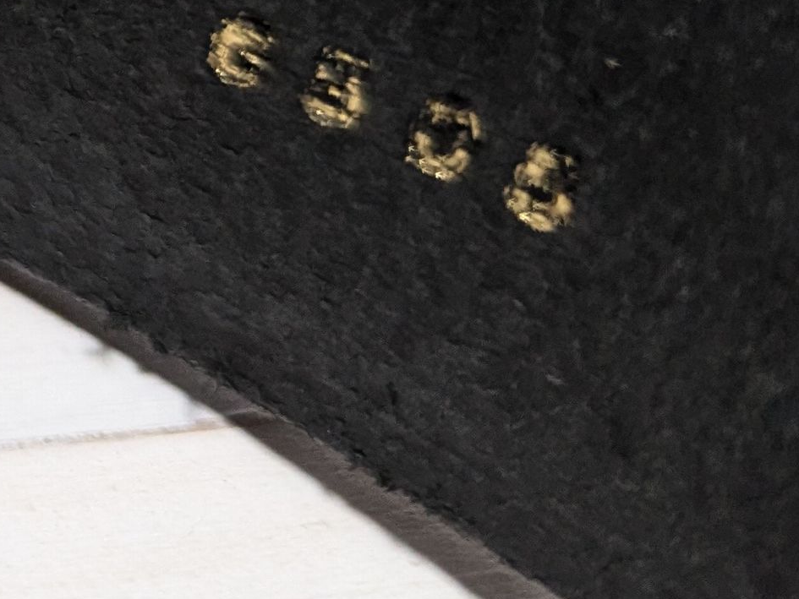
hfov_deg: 18.0
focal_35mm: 89
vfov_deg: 15.1
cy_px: -367
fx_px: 2055
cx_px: -601
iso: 571
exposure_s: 1/65
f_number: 1.85
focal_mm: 6.81
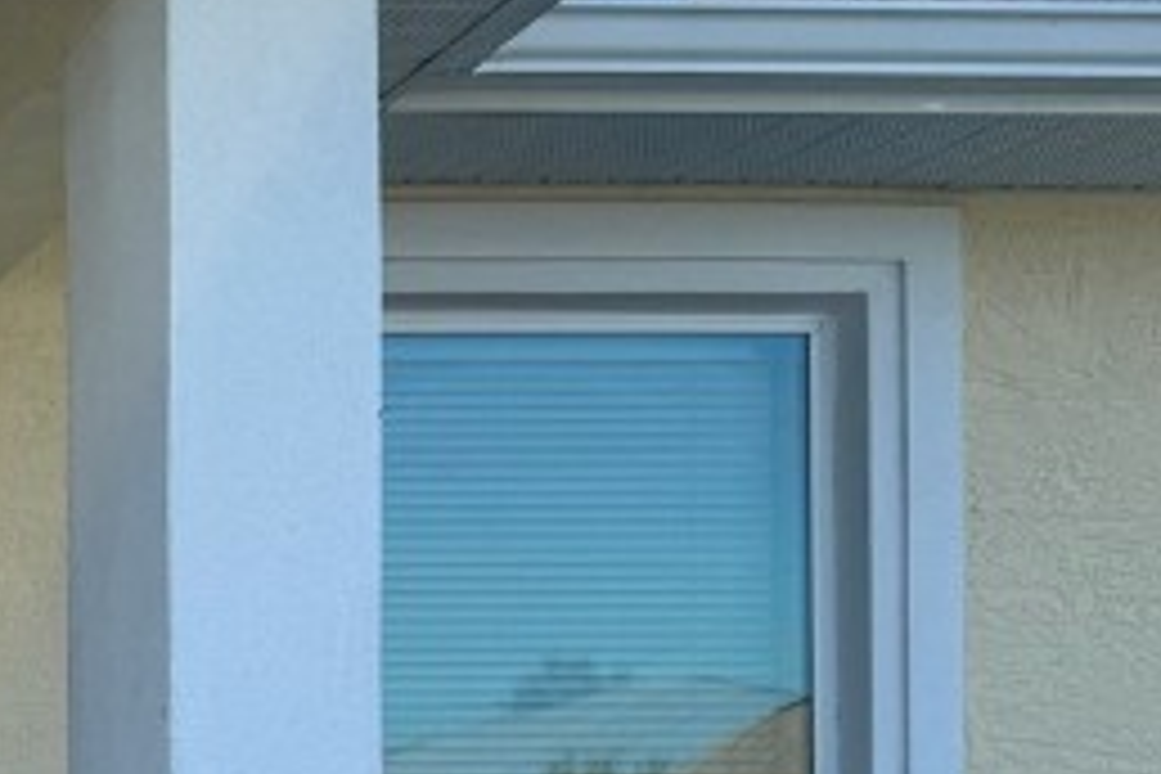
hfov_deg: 18.4
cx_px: -562
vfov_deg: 13.5
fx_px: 3193
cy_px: 904
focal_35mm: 99
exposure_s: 1/1721
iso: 80
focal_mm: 6.76
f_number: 1.78
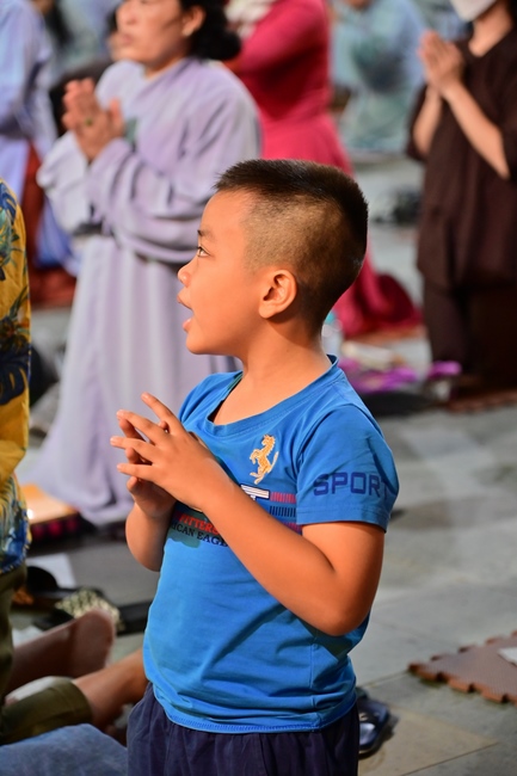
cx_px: 258
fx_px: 2586
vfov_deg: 17.1
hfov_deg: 11.4
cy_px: 388
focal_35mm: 120
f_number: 4
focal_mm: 120
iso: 1600
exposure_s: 1/40
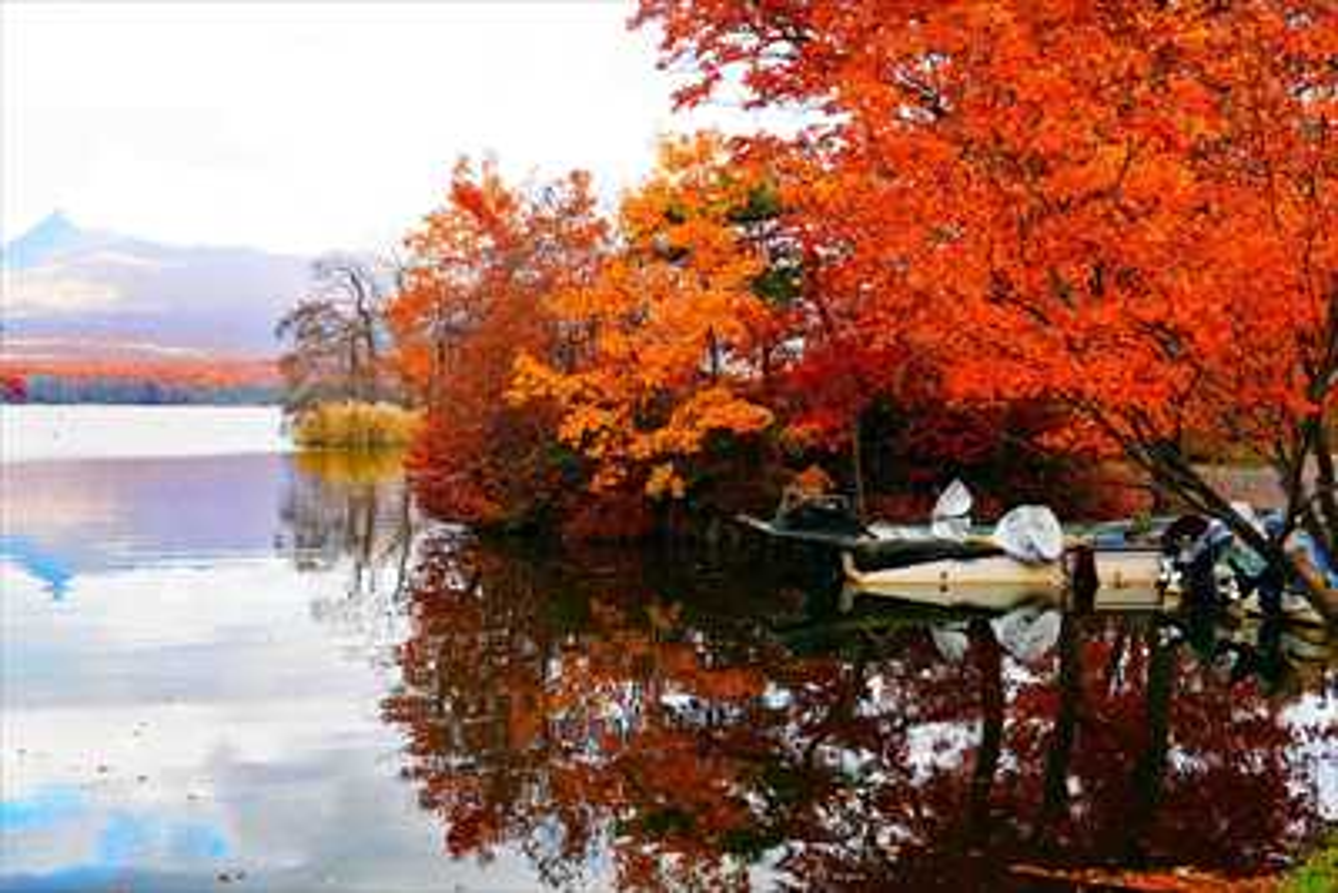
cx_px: 669
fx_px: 1394
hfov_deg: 51.3
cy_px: 446
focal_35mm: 38
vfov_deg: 35.5
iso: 100
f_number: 5.6
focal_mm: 25
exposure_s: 1/80
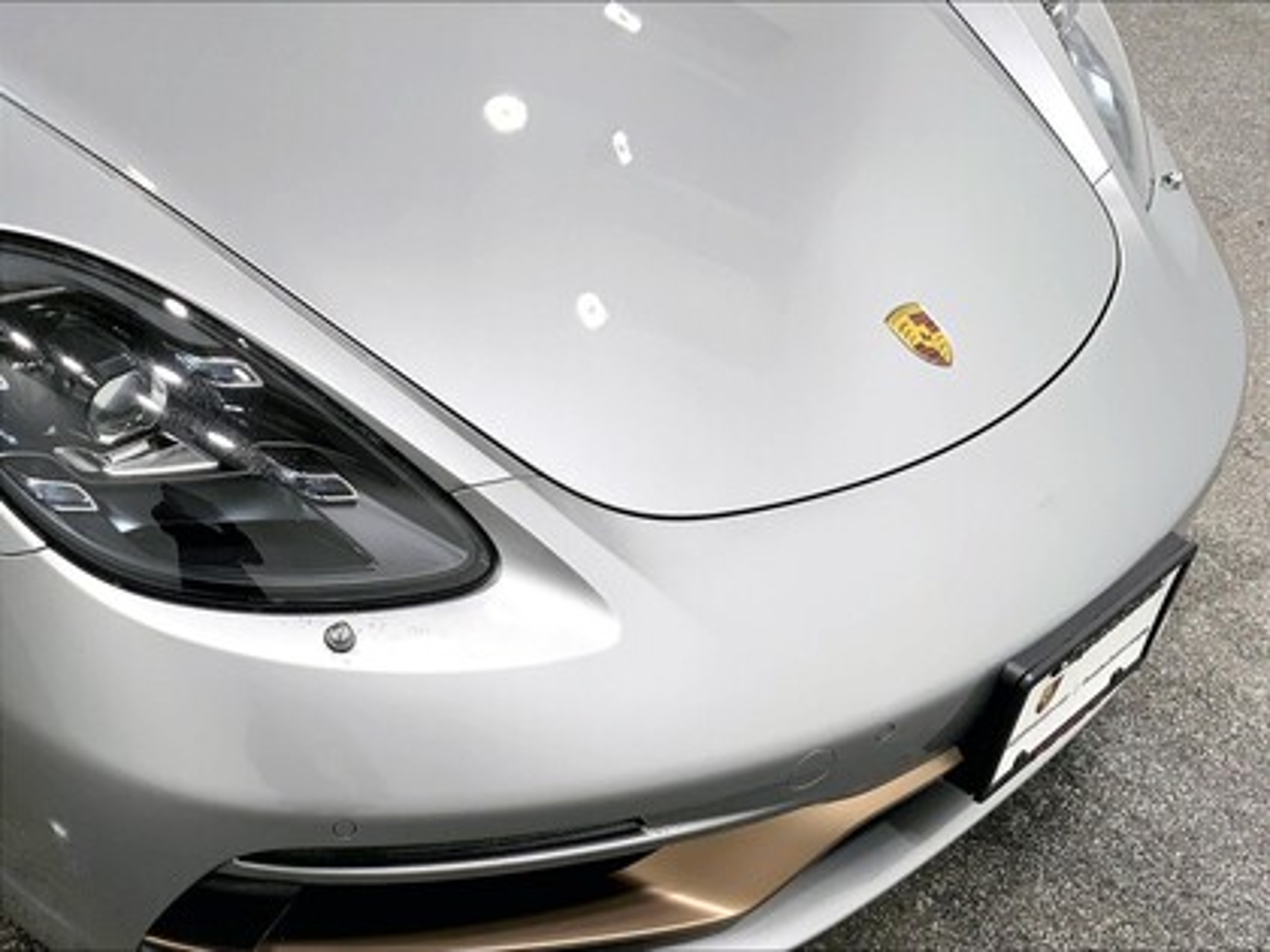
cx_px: 635
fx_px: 1064
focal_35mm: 29
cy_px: 476
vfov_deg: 48.2
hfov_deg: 61.7
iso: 16
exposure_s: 1/181
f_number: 1.8
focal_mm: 3
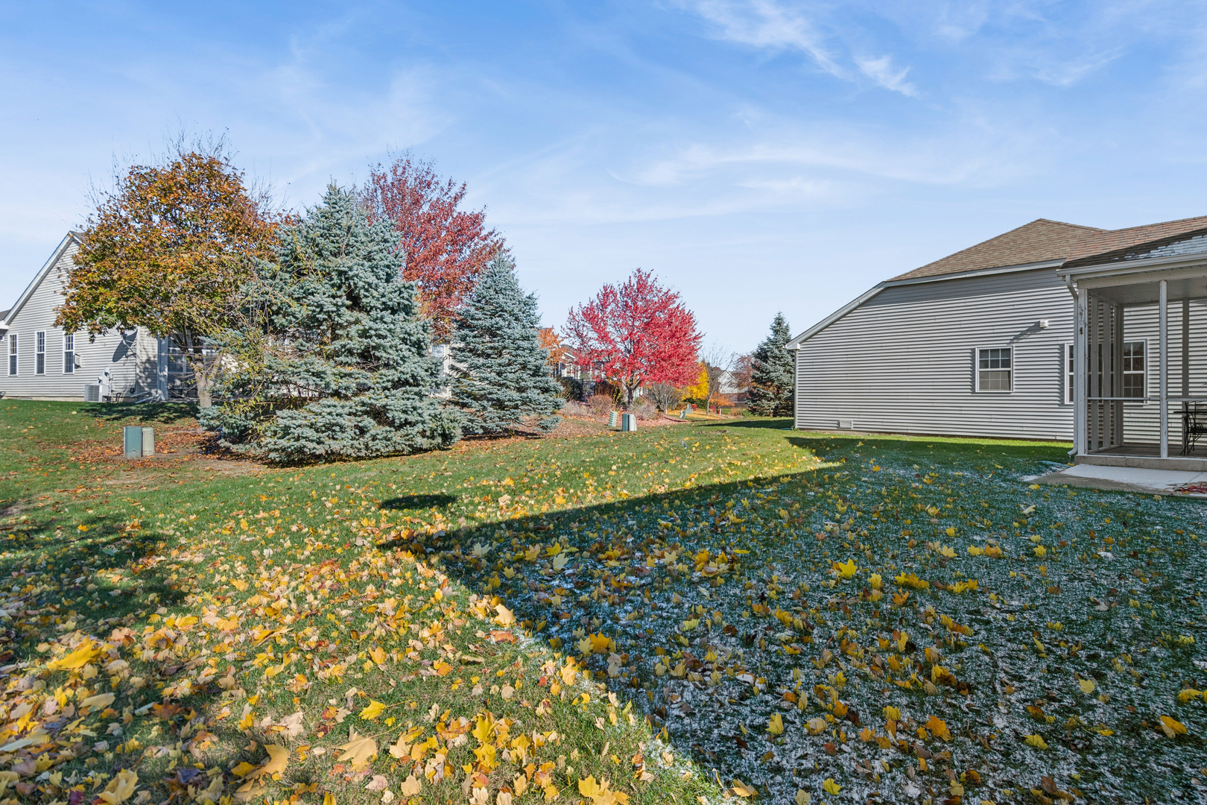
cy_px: 402
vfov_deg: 67.4
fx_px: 603
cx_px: 604
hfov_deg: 90.0
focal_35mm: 18
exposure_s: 1/250
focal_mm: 12
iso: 250
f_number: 8
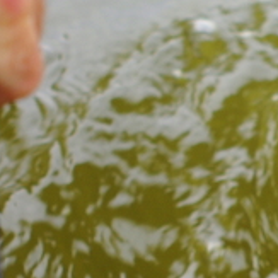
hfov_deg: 5.5
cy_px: 343
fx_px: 2853
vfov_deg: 5.6
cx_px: 364
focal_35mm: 314
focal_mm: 50
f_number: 3.5
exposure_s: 1/160
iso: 100
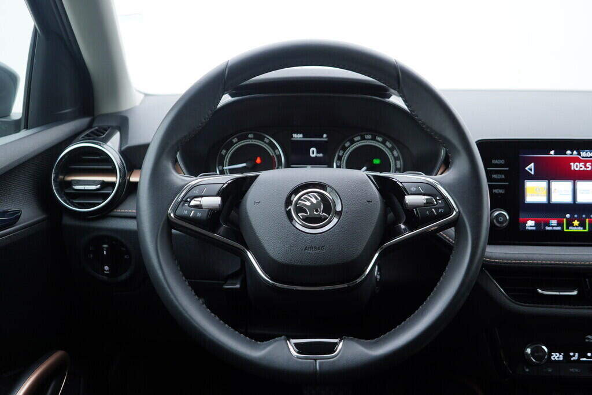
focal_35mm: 36
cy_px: 198
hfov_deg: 53.1
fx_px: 592
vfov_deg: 36.9
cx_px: 296
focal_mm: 24
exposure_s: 1/40
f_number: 2.8
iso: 125
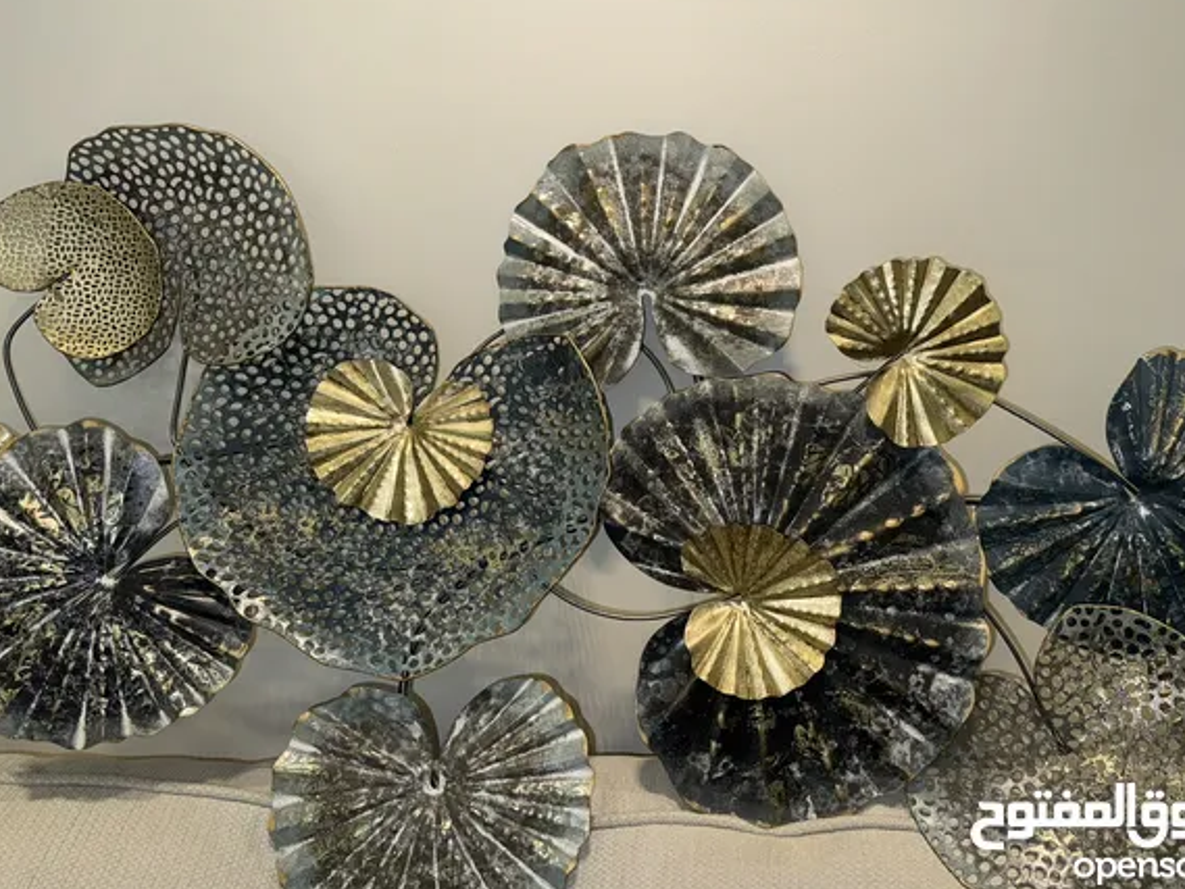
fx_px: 924
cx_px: 658
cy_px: 435
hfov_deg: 65.1
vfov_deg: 51.4
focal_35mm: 27
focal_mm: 6.76
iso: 50
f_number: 1.78
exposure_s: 1/134
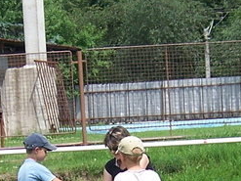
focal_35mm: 137
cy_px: 238
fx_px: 953
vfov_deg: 10.6
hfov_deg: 14.4
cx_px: 99
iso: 80
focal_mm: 5.5
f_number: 3.4
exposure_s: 1/1000
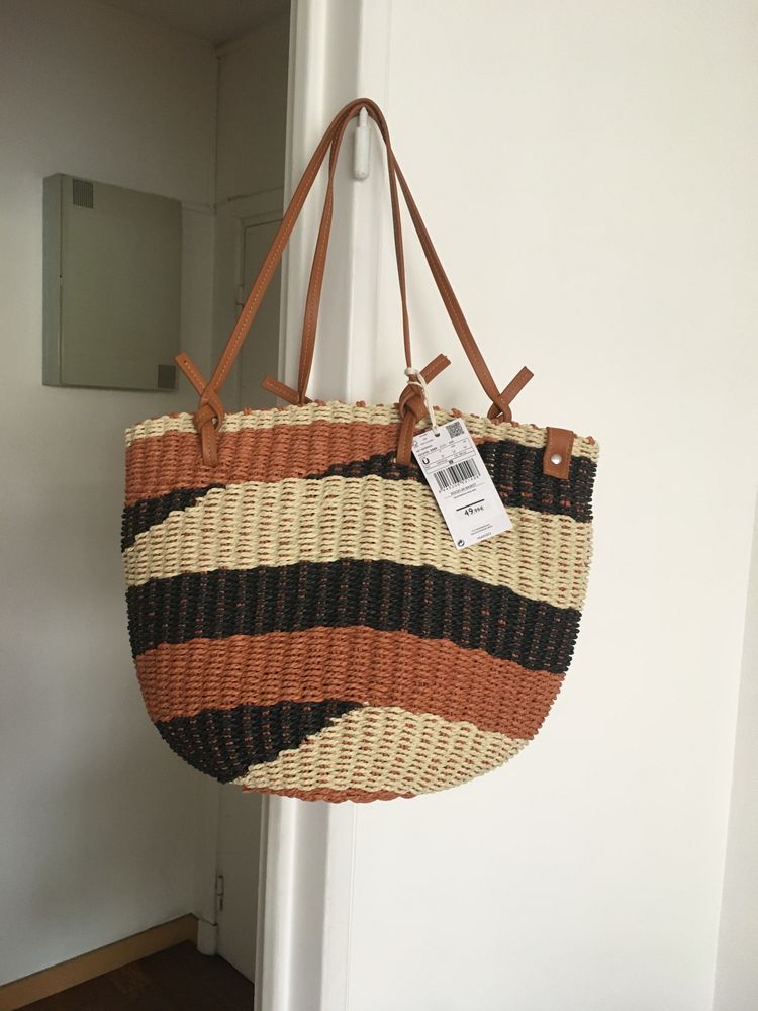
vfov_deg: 61.7
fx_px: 847
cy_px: 506
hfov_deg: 48.2
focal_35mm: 29
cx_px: 379
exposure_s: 1/33
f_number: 2.2
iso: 160
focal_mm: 4.15
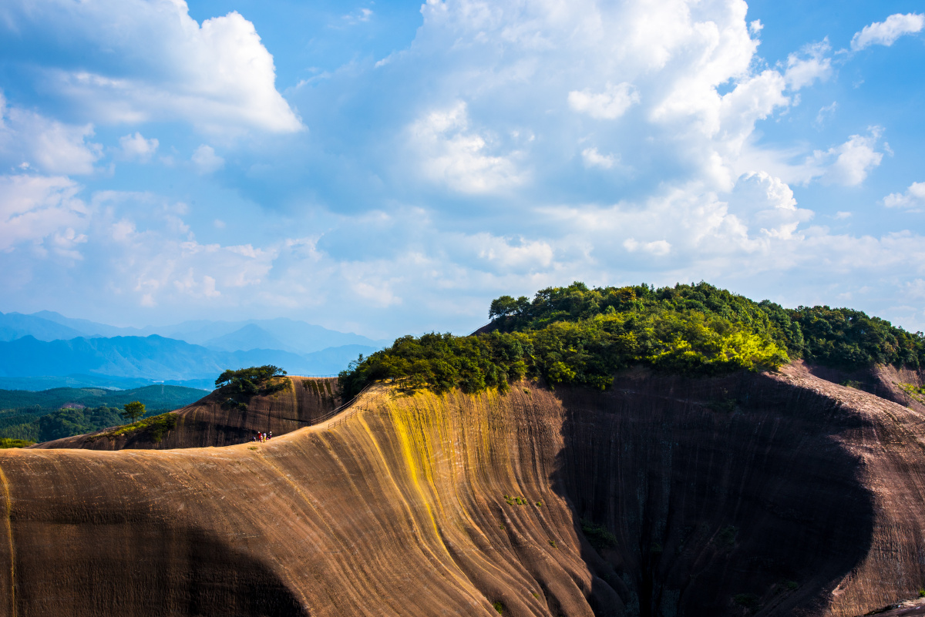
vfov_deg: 33.4
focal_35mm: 40
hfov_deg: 48.4
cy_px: 308
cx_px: 462
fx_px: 1028
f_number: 16
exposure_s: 1/125
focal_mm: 40
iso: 100
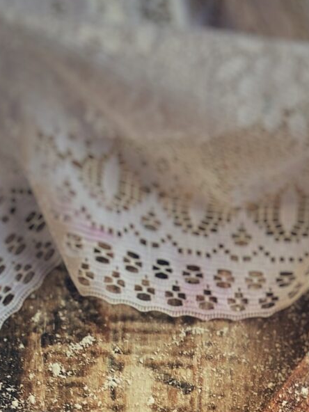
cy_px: 770
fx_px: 1440
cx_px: 347
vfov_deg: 14.2
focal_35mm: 121
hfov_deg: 12.0
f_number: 1.8
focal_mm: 3.99
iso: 64
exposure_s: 1/100
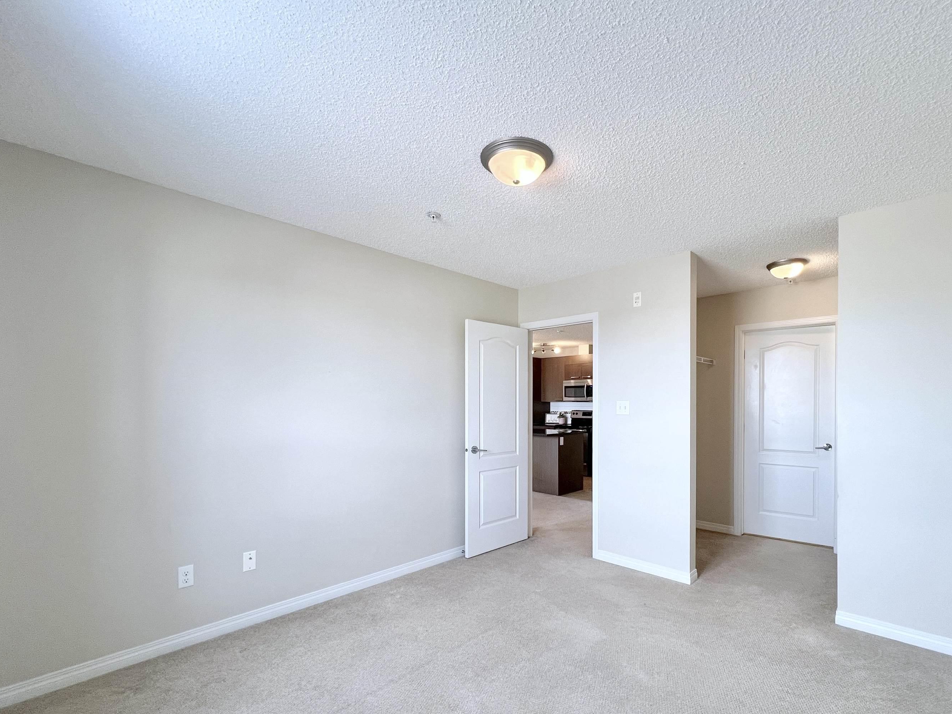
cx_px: 517
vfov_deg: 81.5
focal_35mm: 15
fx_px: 412
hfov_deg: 97.9
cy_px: 394
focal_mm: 1.57
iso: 100
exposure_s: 1/120
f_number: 1.8
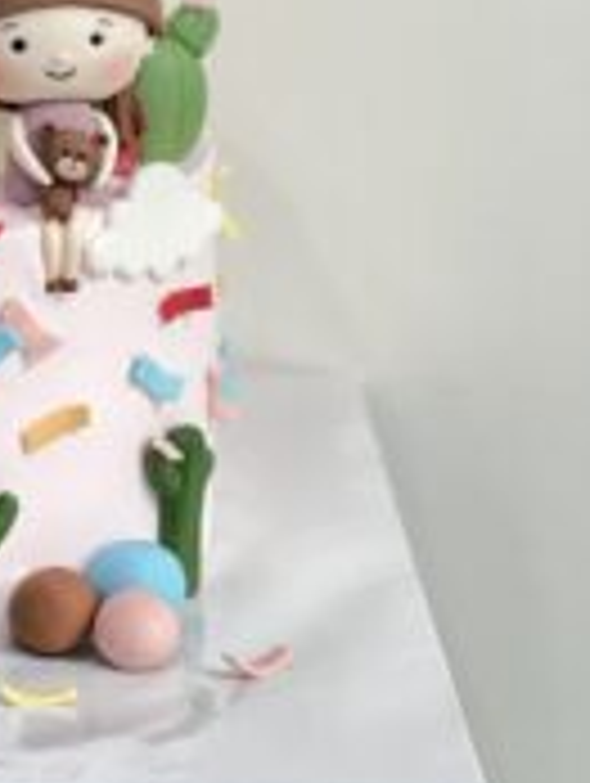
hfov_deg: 7.5
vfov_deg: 10.0
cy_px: -38
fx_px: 4443
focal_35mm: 196
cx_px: -176
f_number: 2.2
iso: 125
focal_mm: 7.5
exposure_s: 1/100
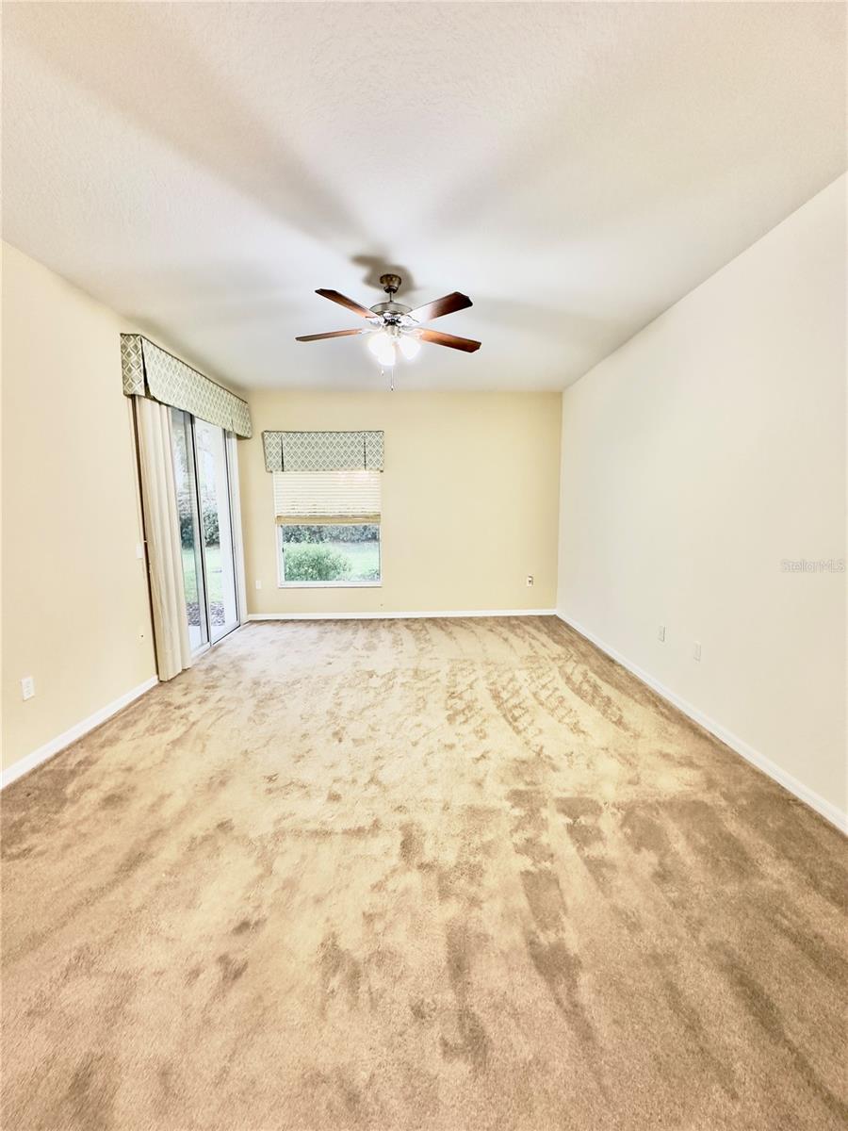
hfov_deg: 85.7
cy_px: 566
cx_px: 424
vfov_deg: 102.1
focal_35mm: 14
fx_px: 457
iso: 400
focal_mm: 2.22
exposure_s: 1/60
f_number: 2.2
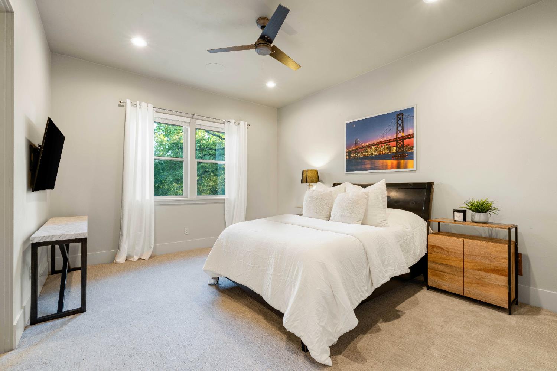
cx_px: 278
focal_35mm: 16
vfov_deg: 73.7
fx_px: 247
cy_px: 186
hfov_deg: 96.8
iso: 250
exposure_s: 1
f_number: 9
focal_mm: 16
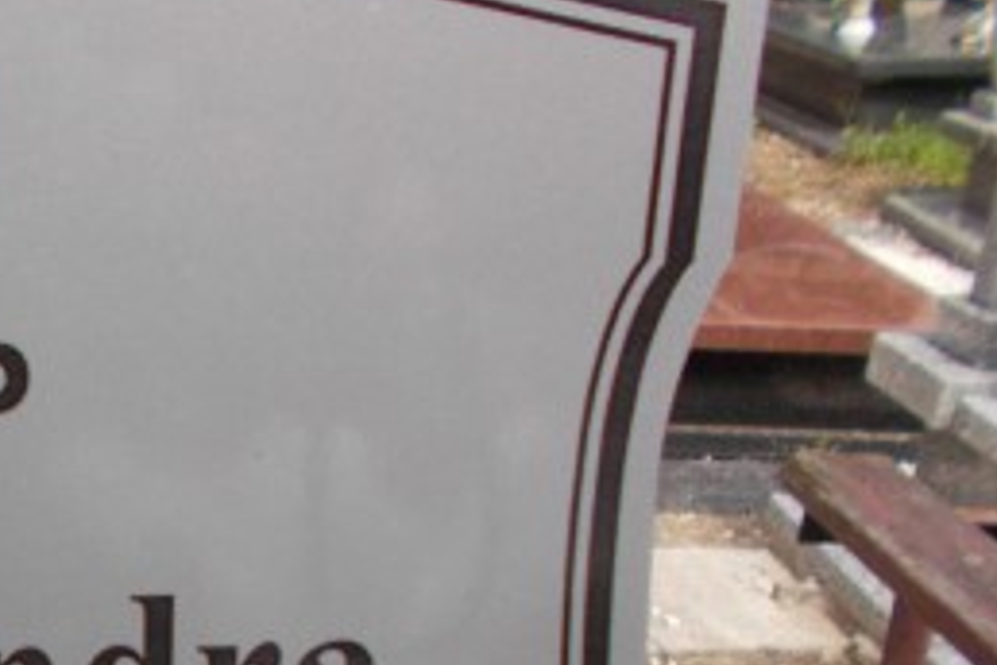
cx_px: -158
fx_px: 1855
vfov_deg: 19.1
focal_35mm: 67
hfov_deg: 27.0
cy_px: 804
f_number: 3.2
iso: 80
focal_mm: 4.6
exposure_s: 1/400
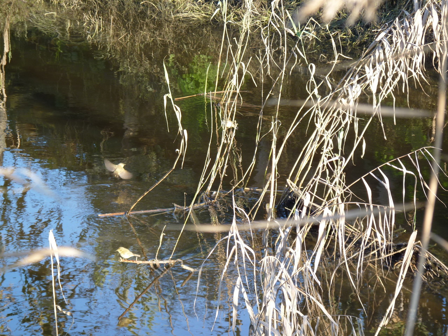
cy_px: 168
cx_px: 224
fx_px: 2485
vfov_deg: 7.7
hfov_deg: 10.3
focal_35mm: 192
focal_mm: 34.2
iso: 80
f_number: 3.7
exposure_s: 1/80
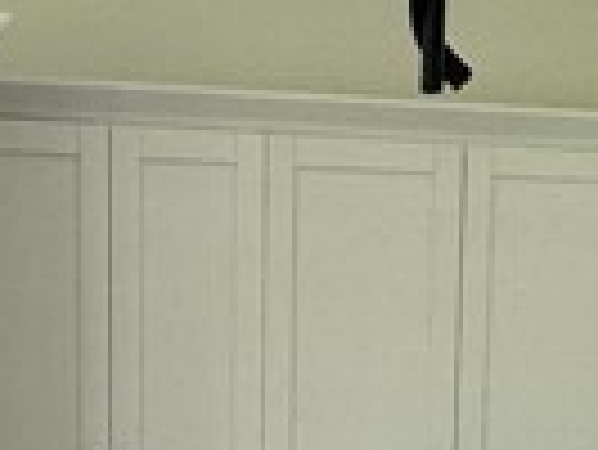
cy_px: 891
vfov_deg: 12.2
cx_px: 166
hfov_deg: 18.1
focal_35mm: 108
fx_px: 1867
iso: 100
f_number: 2.2
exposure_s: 1/99
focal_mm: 2.22
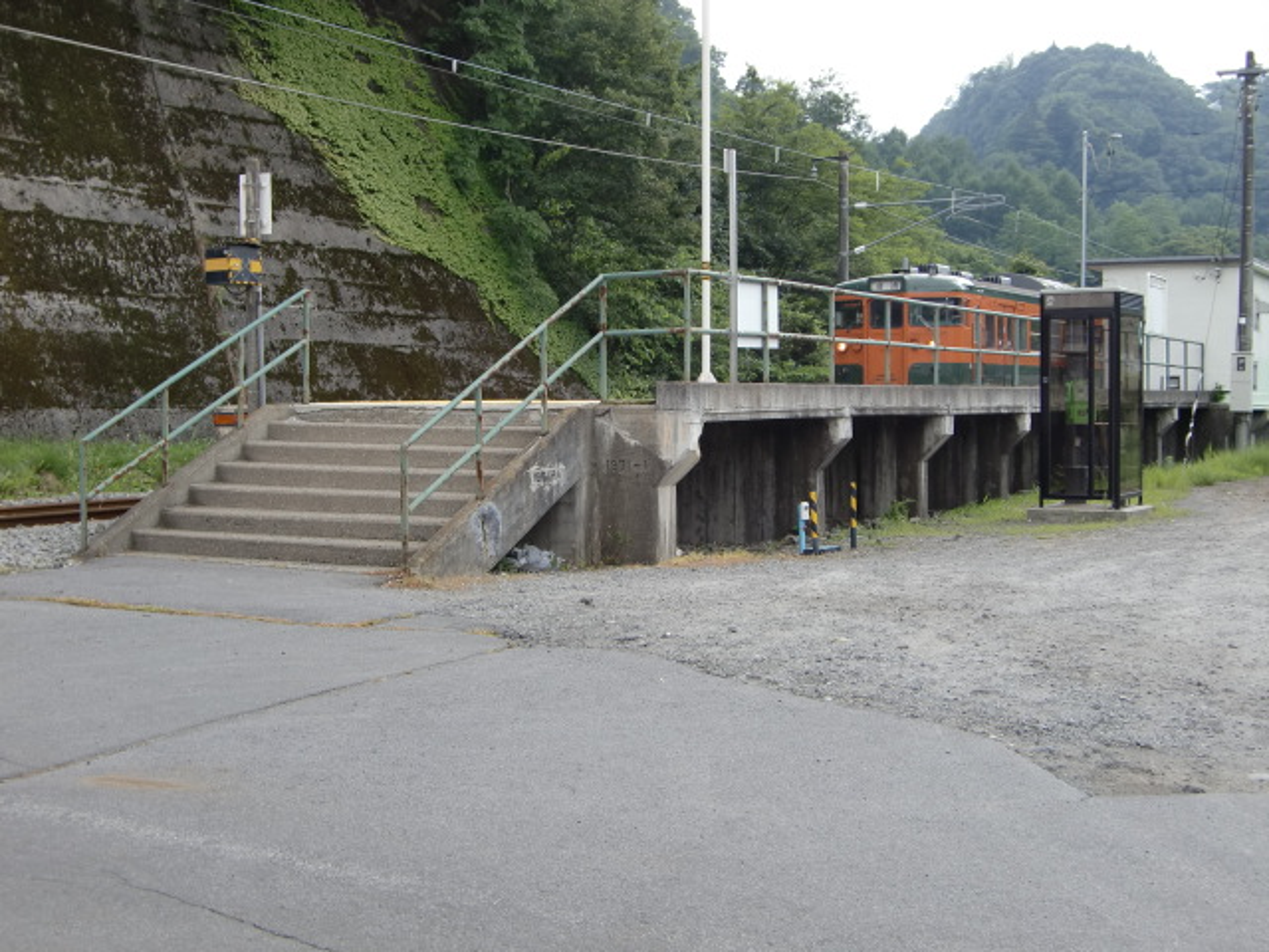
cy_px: 476
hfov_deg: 41.2
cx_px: 634
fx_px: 1686
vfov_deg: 31.5
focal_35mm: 46
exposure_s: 1/200
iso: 64
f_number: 3.3
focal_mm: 8.2
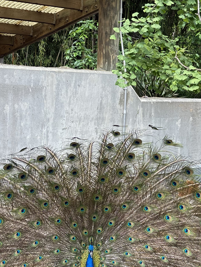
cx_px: 125
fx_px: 457
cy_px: 132
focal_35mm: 59
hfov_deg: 24.8
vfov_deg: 32.7
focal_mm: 5.96
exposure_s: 1/343
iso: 50
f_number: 1.6
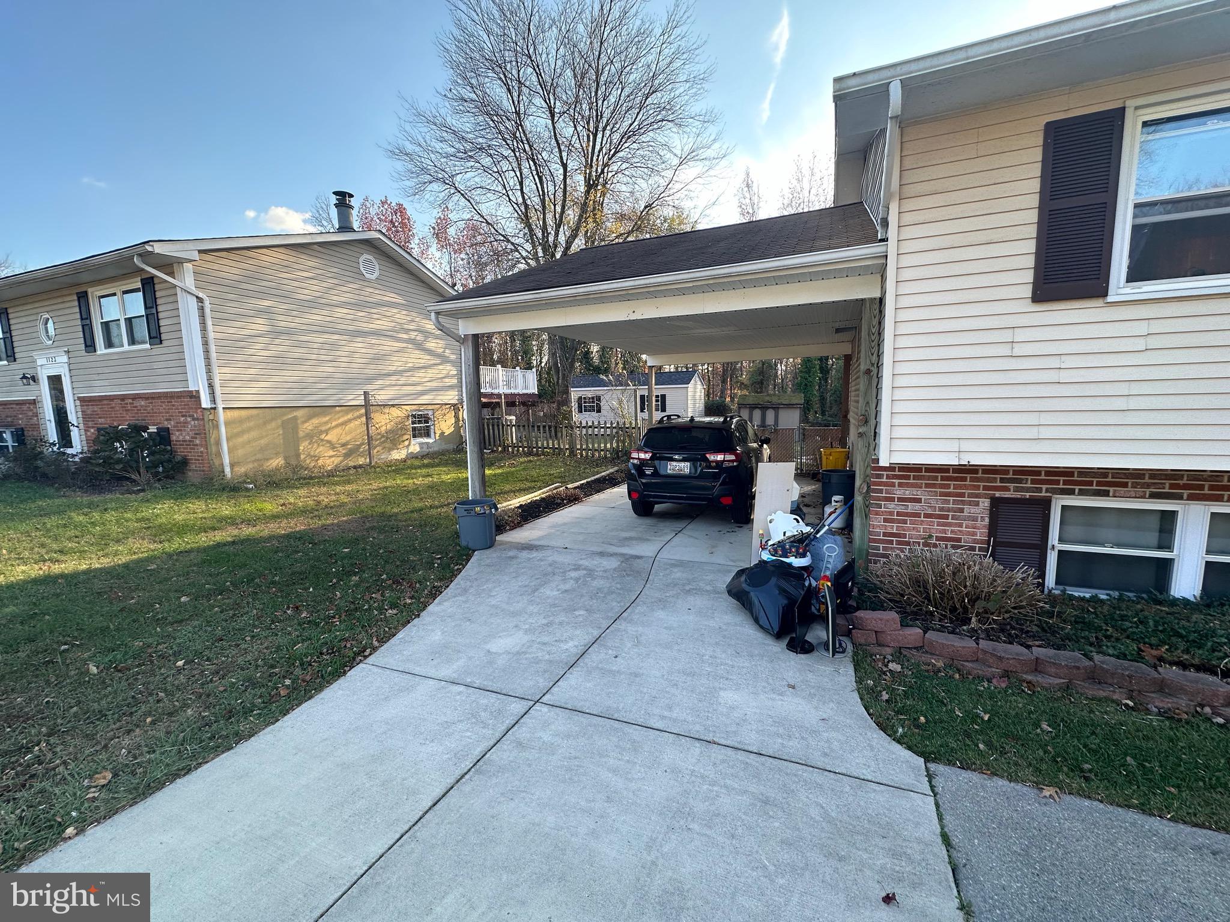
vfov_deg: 85.7
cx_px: 615
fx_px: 497
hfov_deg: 102.1
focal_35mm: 14
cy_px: 461
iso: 40
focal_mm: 2.22
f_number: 2.2
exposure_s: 1/264
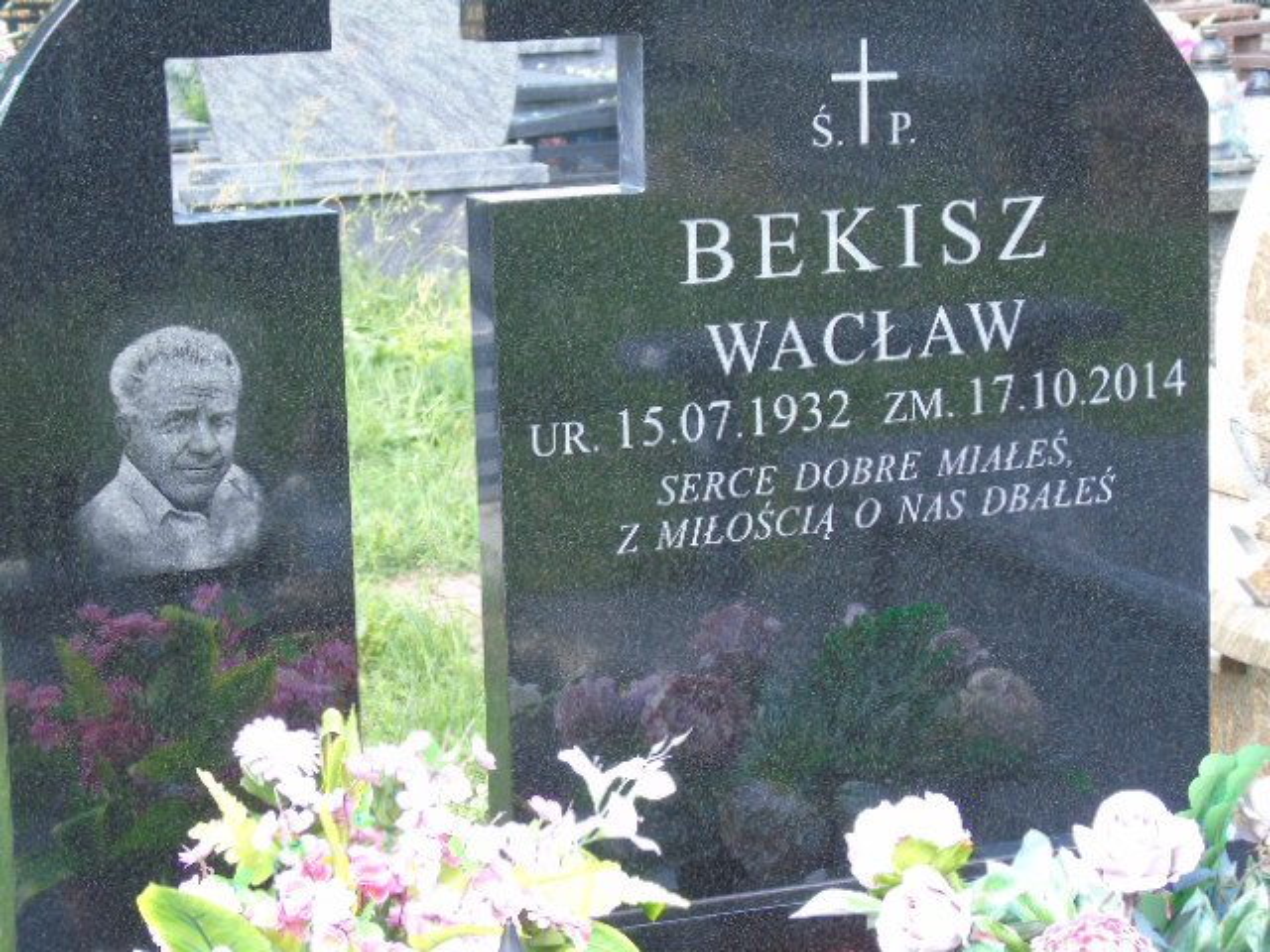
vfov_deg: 15.7
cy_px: 476
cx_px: 635
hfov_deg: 20.9
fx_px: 3449
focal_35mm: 94
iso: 100
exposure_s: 1/50
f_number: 4.3
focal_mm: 17
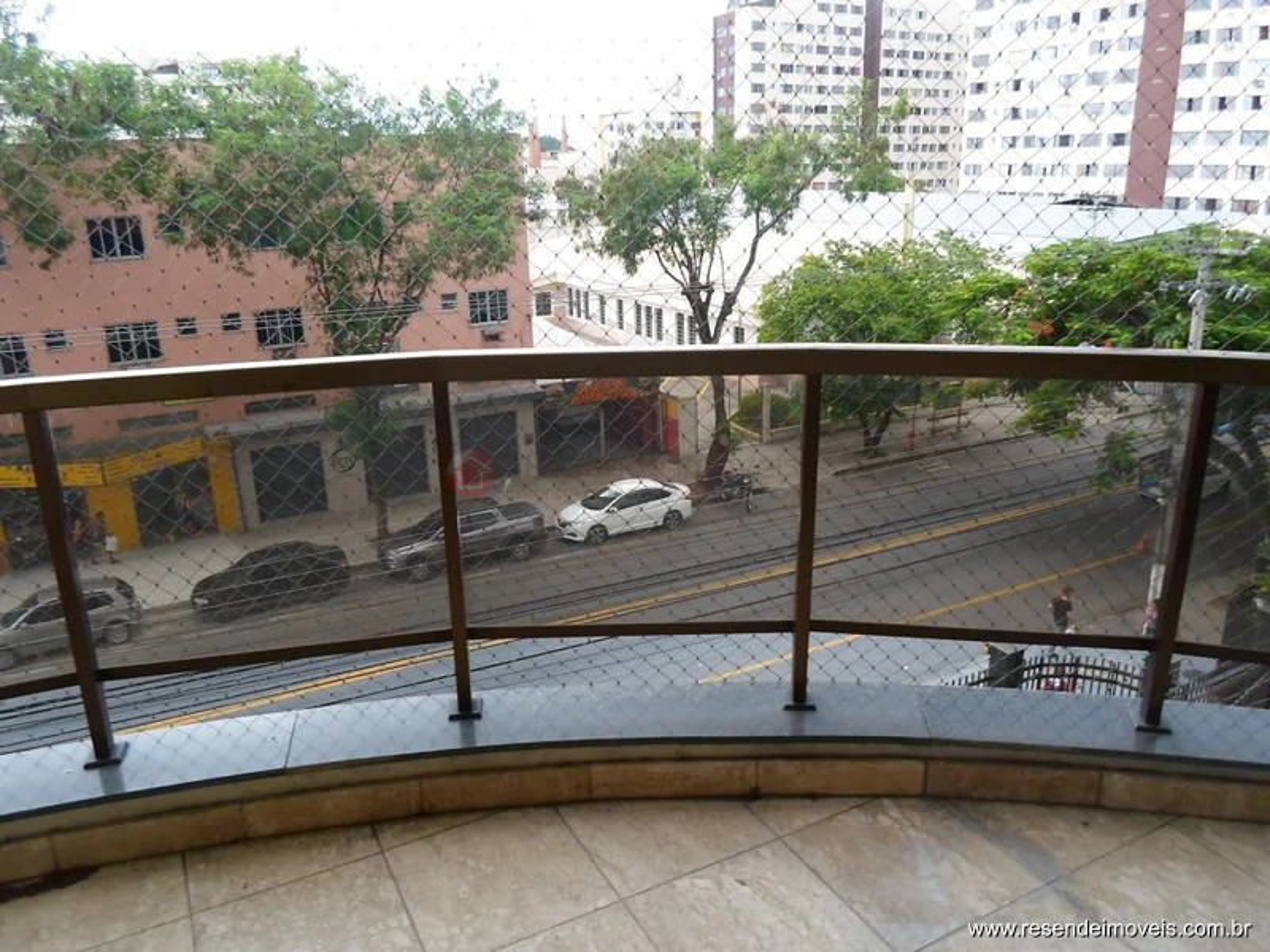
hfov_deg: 69.4
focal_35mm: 25
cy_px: 476
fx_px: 917
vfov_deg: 54.9
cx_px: 635
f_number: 2.5
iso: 80
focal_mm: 4.5
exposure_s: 1/125
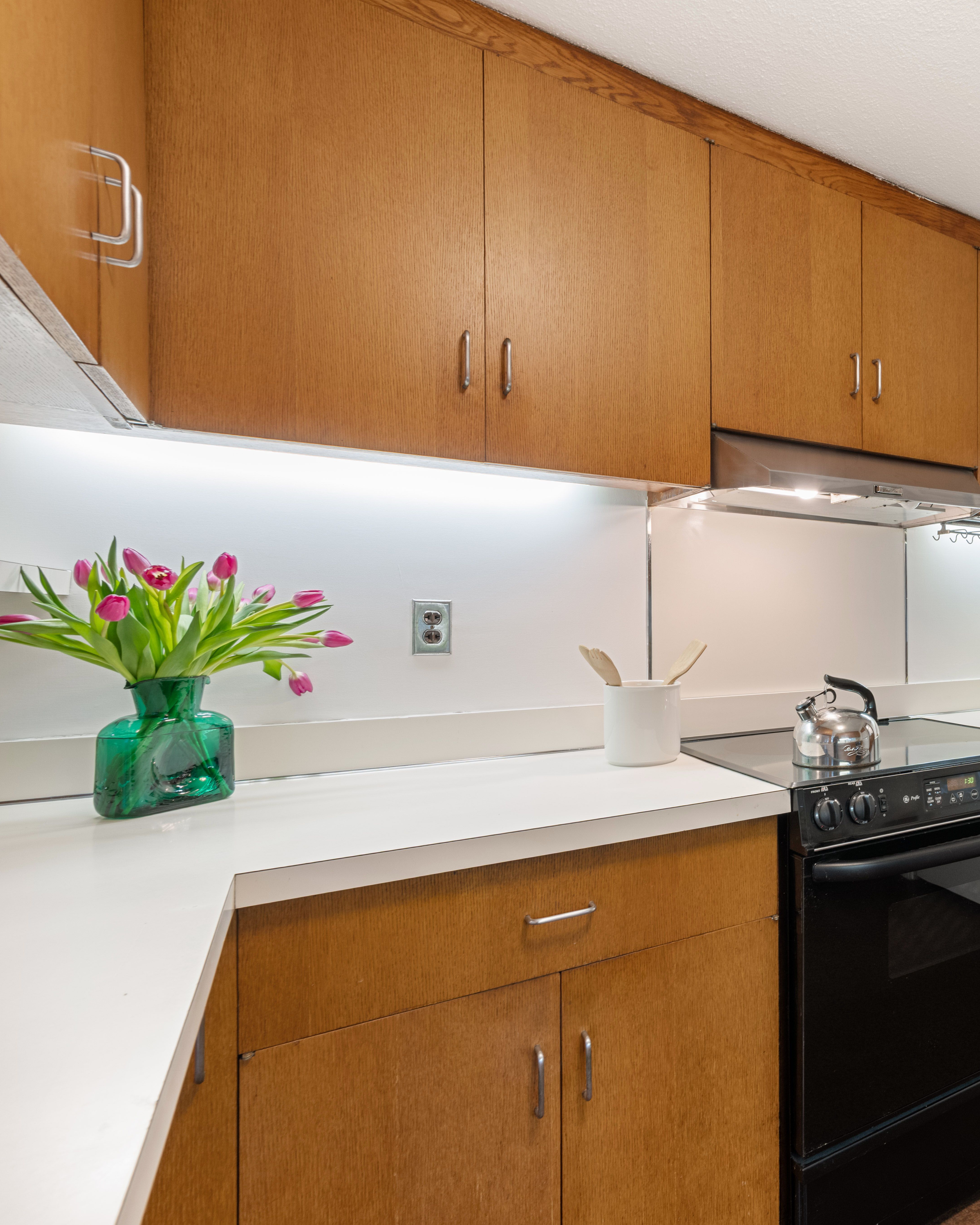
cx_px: 872
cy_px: 617
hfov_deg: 58.7
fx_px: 725
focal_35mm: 20
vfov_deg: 80.4
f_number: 8
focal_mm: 14
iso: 400
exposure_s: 1
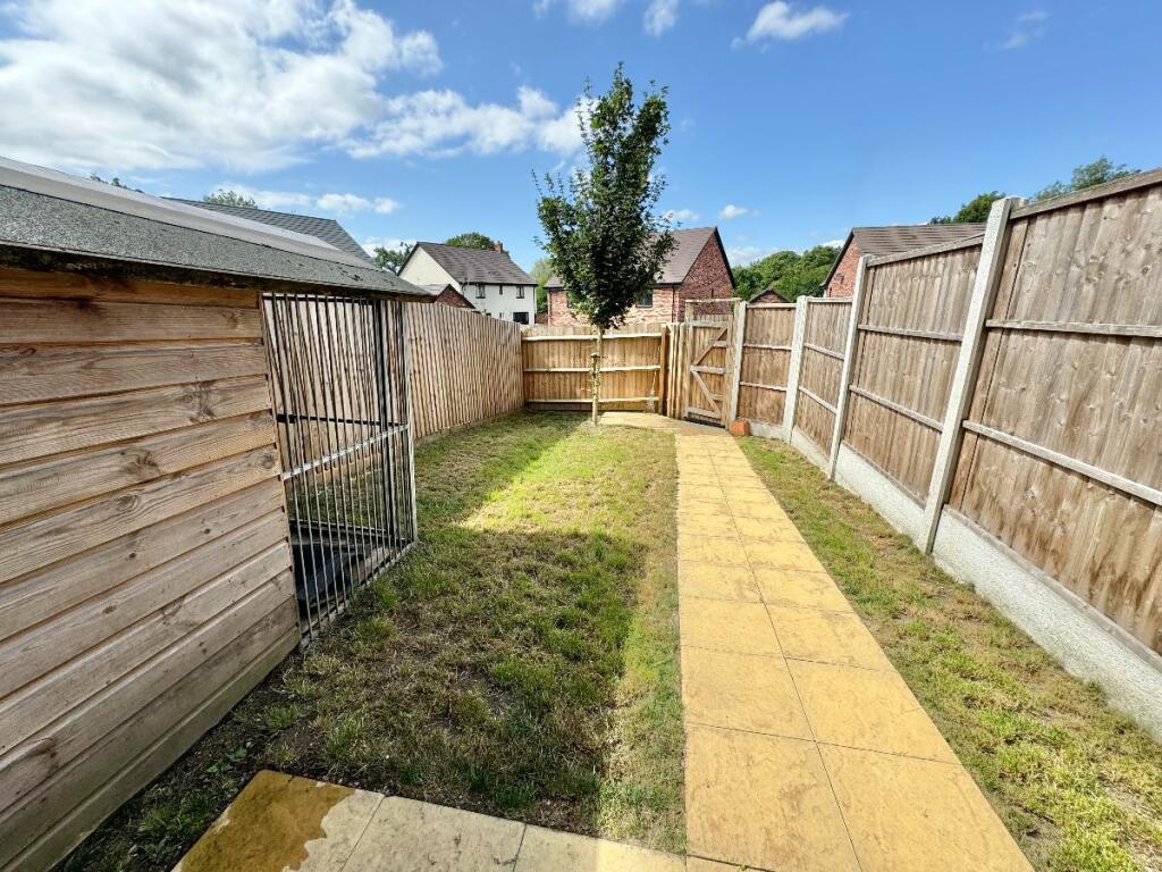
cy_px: 436
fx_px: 470
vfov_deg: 85.7
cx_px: 581
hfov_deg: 102.1
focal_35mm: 14
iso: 40
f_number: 2.2
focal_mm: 2.22
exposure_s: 1/1110
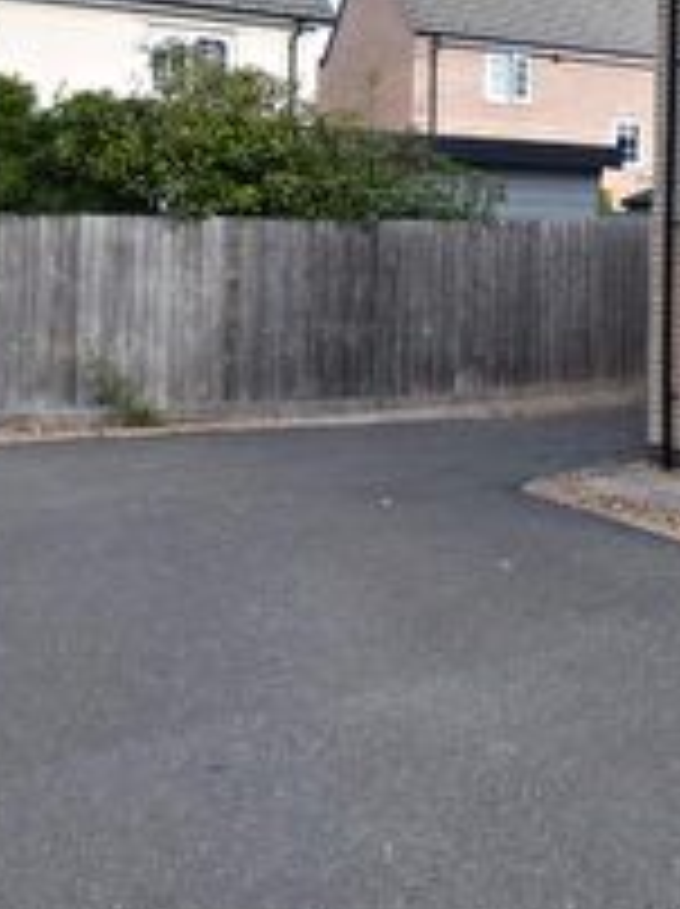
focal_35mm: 50
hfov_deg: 22.6
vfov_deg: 37.3
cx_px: 1076
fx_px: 1312
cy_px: 227
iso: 100
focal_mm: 10
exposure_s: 1/500
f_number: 3.5
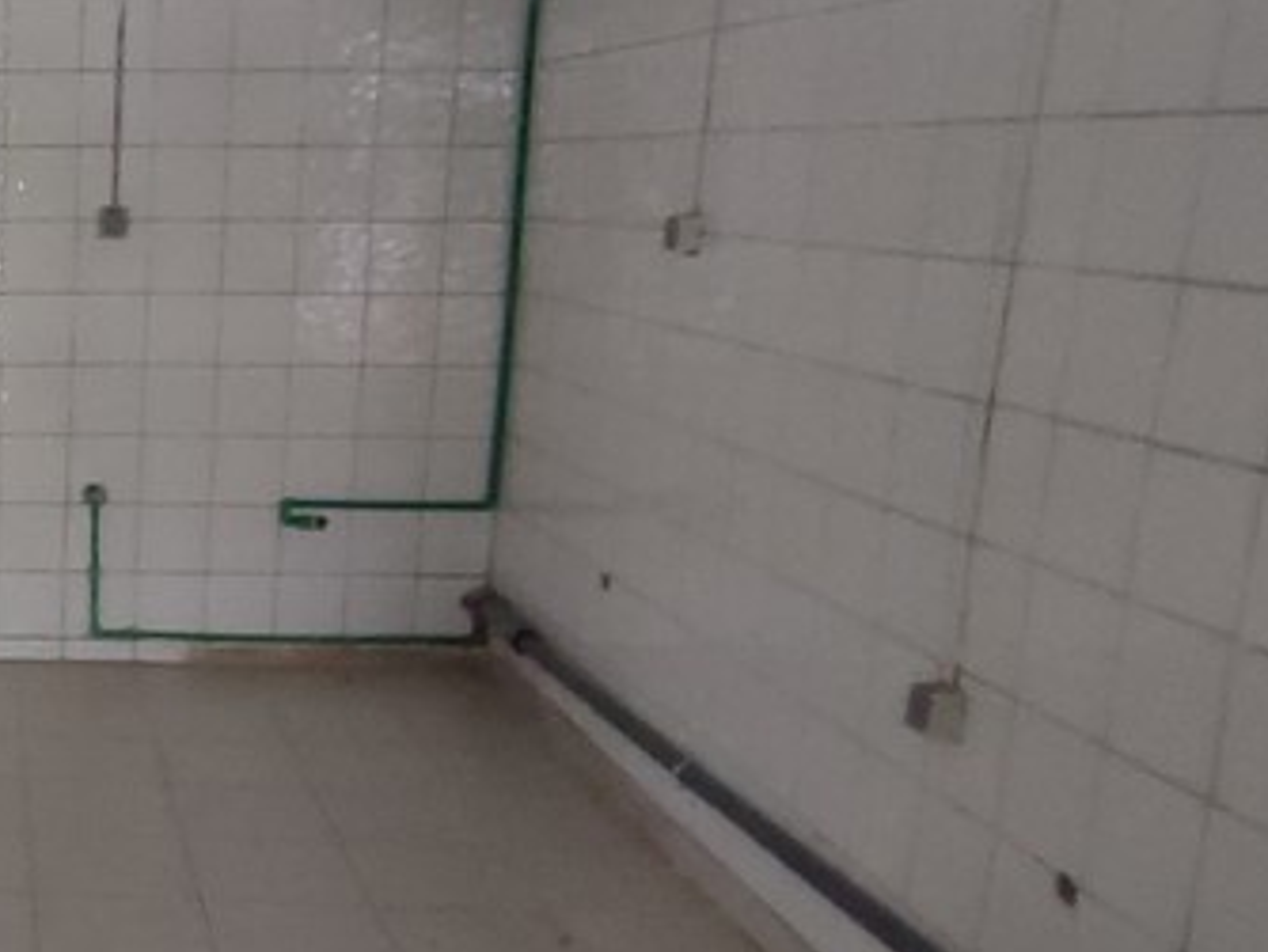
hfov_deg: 32.1
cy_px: 599
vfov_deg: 29.6
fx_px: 1796
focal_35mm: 49
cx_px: -266
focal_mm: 1.65
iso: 818
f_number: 2.2
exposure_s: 1/17
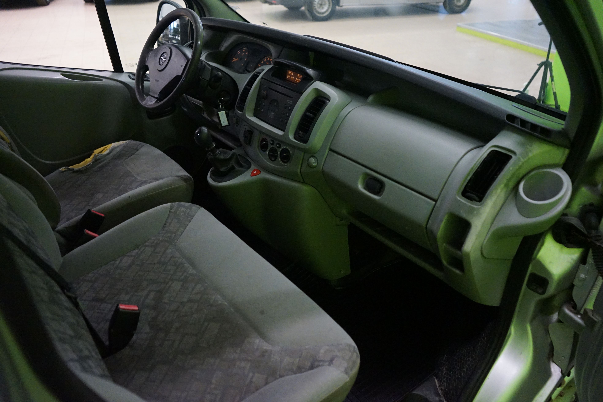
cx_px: 302
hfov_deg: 65.5
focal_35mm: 28
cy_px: 201
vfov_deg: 46.4
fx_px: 469
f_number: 3.5
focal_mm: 28
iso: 6400
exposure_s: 1/80
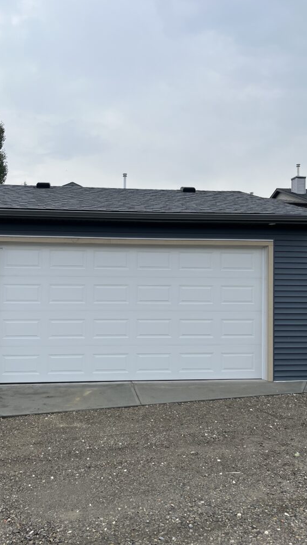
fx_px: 419
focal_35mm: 29
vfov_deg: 66.0
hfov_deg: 40.0
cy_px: 267
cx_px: 120
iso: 50
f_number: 1.6
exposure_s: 1/4310
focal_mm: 5.1
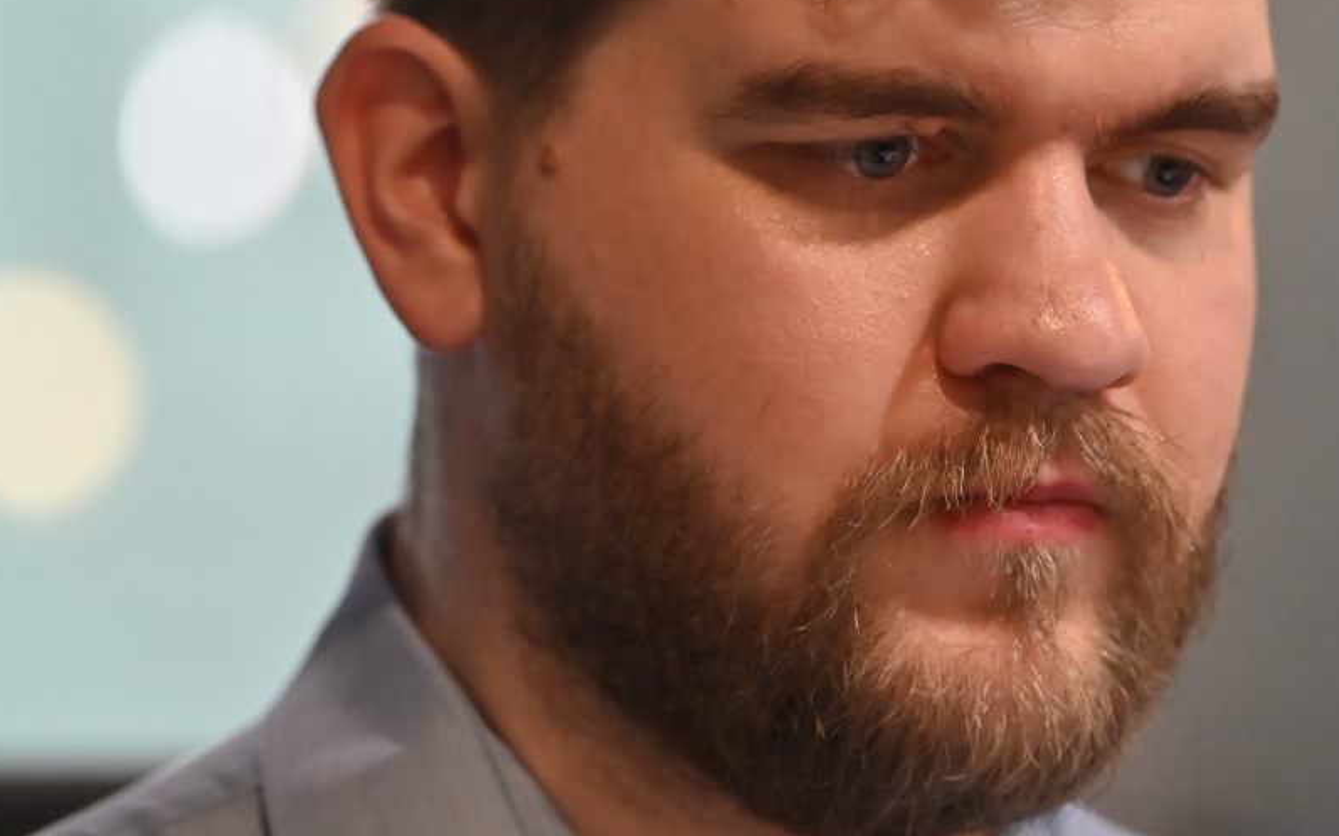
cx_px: 895
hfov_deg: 6.3
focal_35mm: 332
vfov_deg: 4.0
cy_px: 224
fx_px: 12112
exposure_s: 1/400
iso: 2800
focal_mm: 160
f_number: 2.8
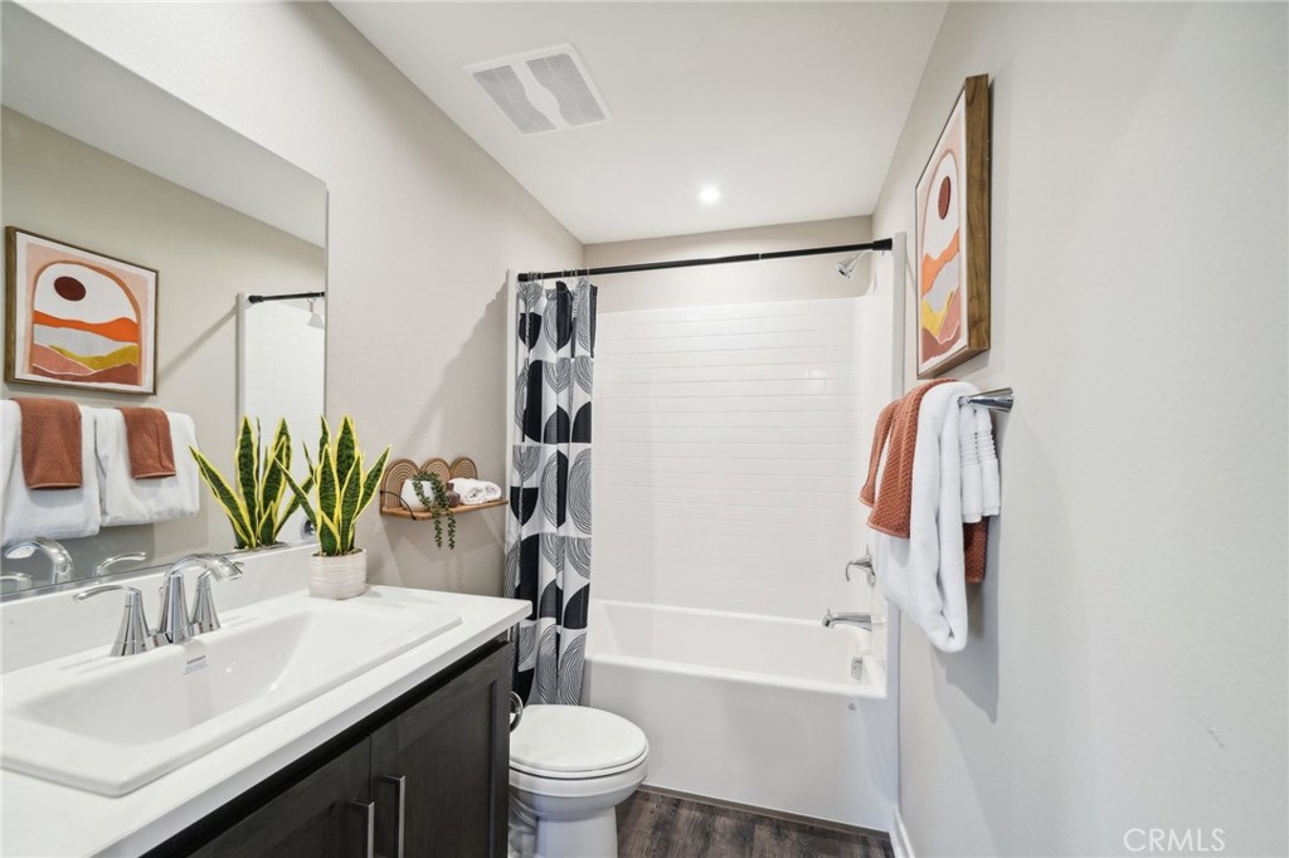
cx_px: 644
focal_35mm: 14
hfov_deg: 104.3
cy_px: 429
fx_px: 501
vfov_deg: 81.2
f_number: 8
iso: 400
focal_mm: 14
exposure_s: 1/13
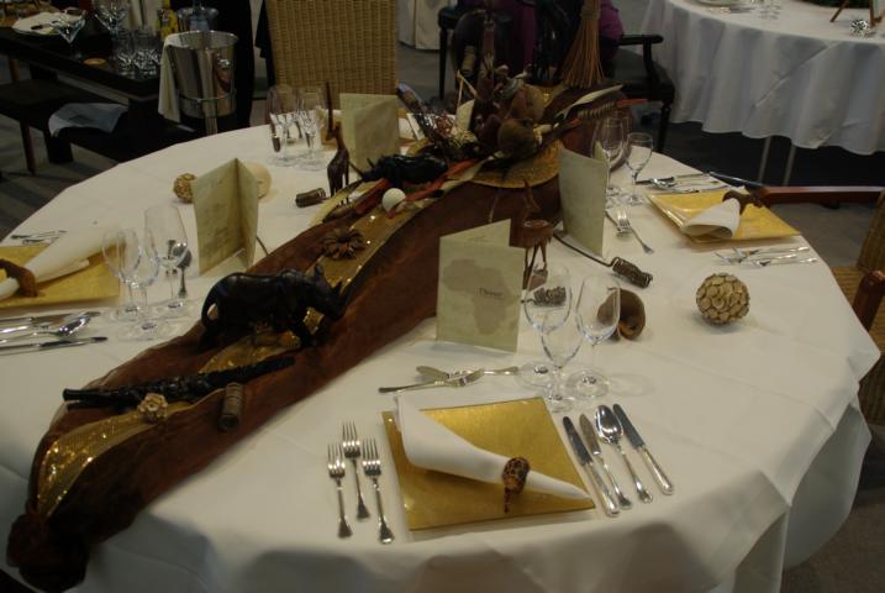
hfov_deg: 53.1
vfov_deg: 37.0
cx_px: 442
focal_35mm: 36
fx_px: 886
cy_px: 296
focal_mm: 24
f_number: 4
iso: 200
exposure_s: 1/30
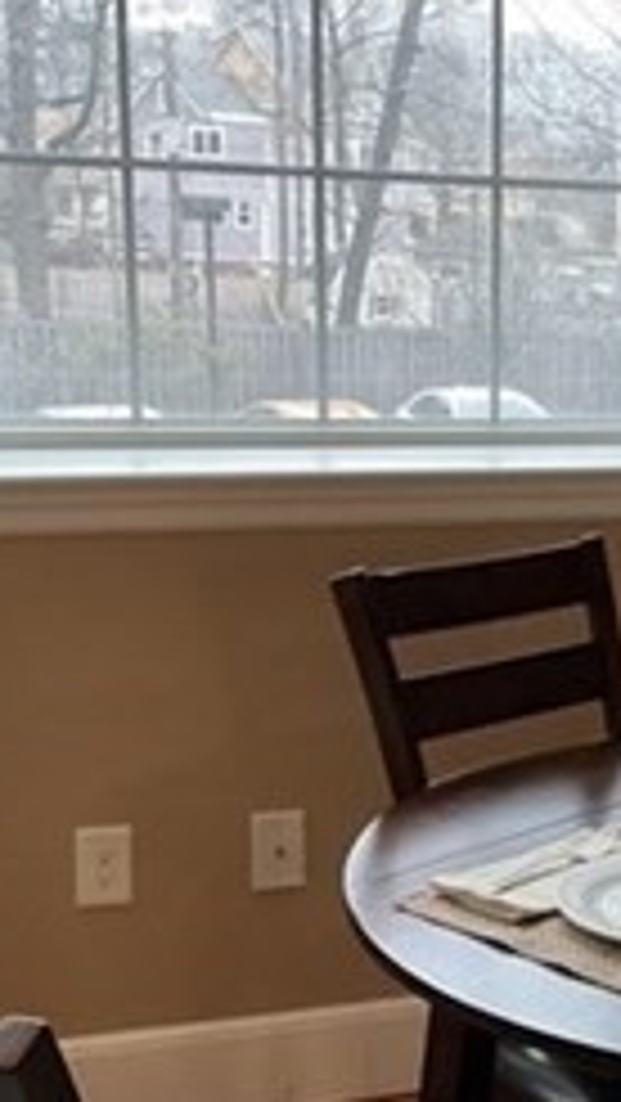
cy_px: 679
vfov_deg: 31.8
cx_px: 738
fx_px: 1930
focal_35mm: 66
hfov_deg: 17.5
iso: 100
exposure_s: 1/60
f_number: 1.8
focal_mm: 3
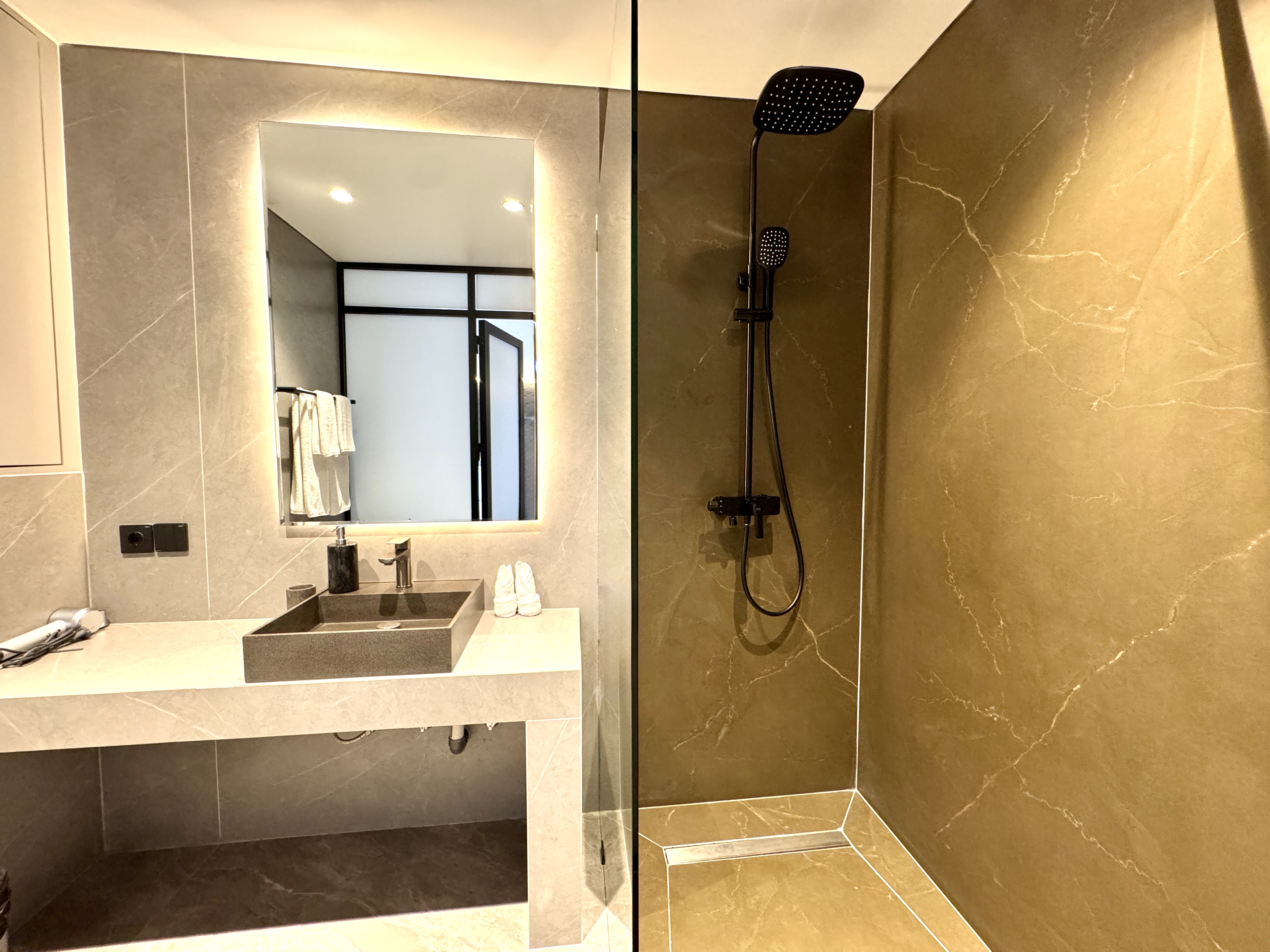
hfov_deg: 102.1
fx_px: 514
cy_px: 476
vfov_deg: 85.7
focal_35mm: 14
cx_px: 635
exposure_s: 1/50
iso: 320
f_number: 2.2
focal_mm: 2.22
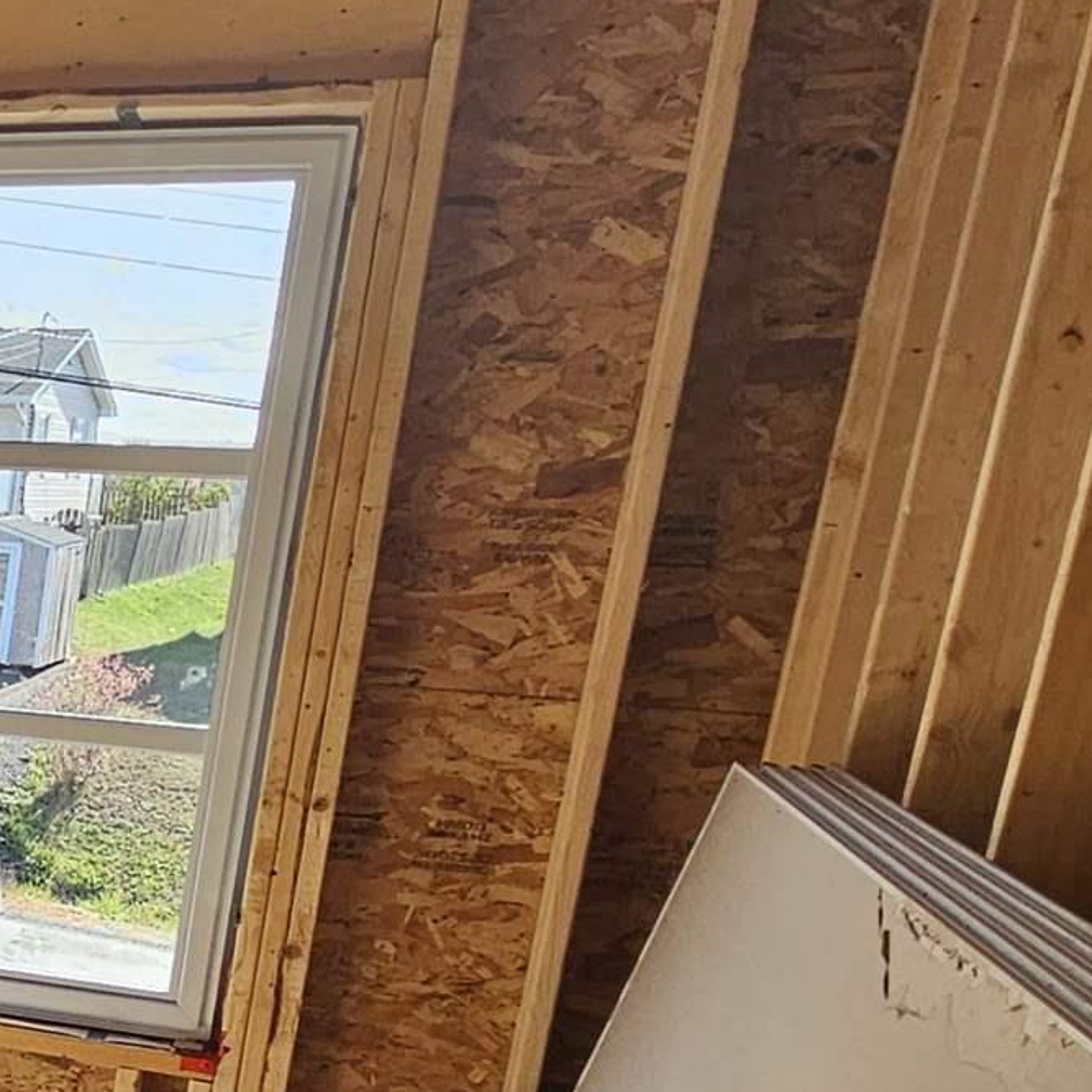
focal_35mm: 53
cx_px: -657
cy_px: 1007
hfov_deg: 23.6
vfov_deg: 30.6
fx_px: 1892
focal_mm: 2.2
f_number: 2.2
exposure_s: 1/313
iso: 50
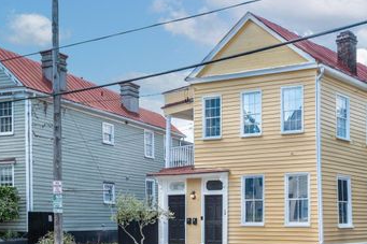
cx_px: 257
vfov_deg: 30.4
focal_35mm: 44
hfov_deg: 43.6
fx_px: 448
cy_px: 145
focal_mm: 20
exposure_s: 1/210
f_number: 5.6
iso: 125
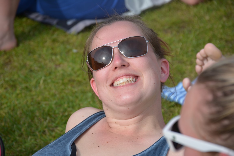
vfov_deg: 6.5
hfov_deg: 9.8
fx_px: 1365
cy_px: 78
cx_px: 117
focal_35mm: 210
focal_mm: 140
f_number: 6.3
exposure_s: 1/640
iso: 200
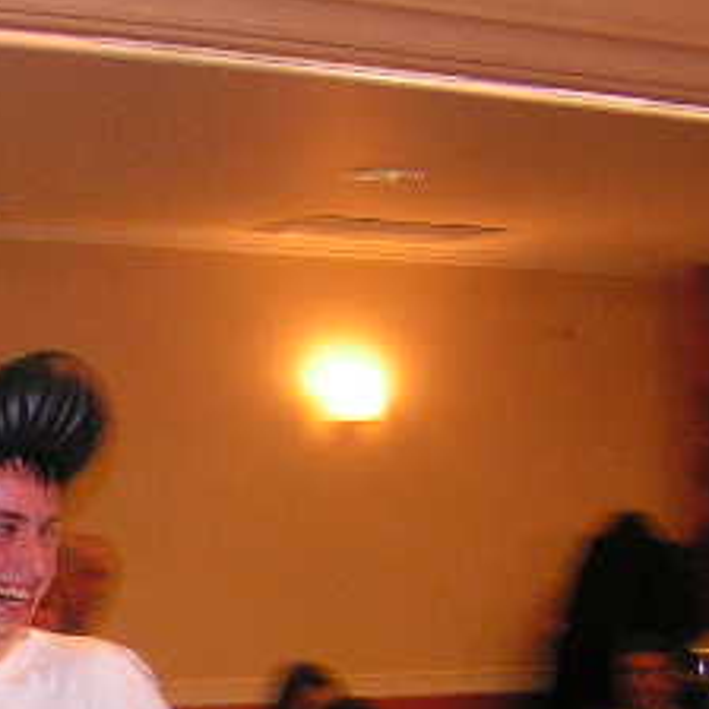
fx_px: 2109
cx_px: -228
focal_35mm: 91
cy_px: 725
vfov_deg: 18.5
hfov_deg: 17.8
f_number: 3.2
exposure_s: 1/40
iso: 200
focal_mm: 6
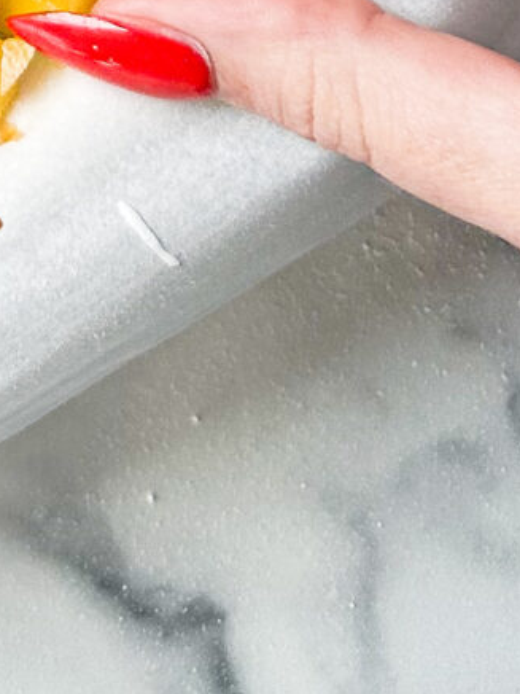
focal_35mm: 141
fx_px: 2824
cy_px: -1113
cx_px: -530
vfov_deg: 11.1
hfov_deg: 9.8
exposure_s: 1/490
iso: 80
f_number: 1.8
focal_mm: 6.86
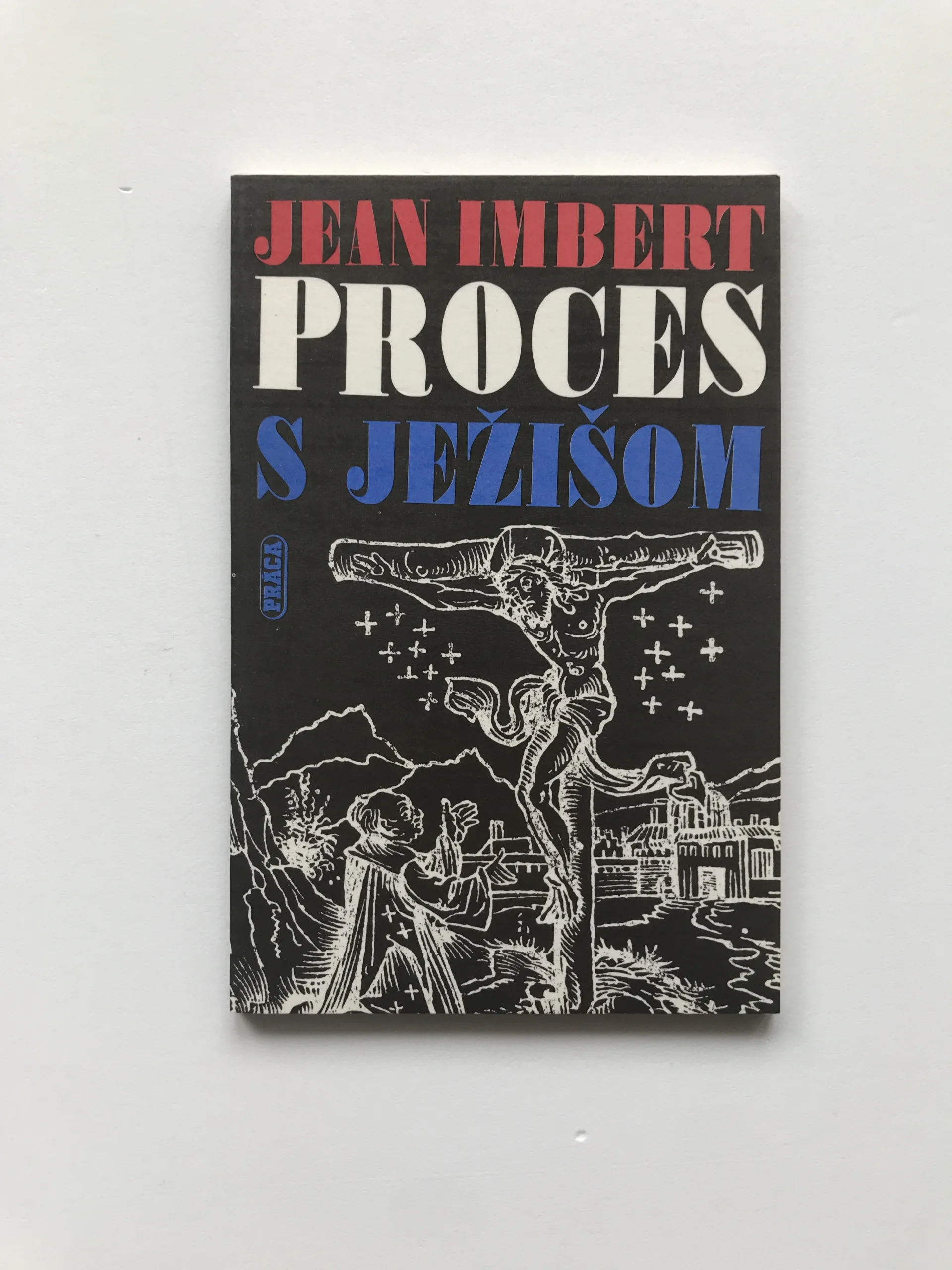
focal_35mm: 28
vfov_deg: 63.4
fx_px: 1027
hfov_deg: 49.7
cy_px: 635
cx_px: 476
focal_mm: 3.99
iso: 25
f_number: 1.8
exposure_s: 1/100
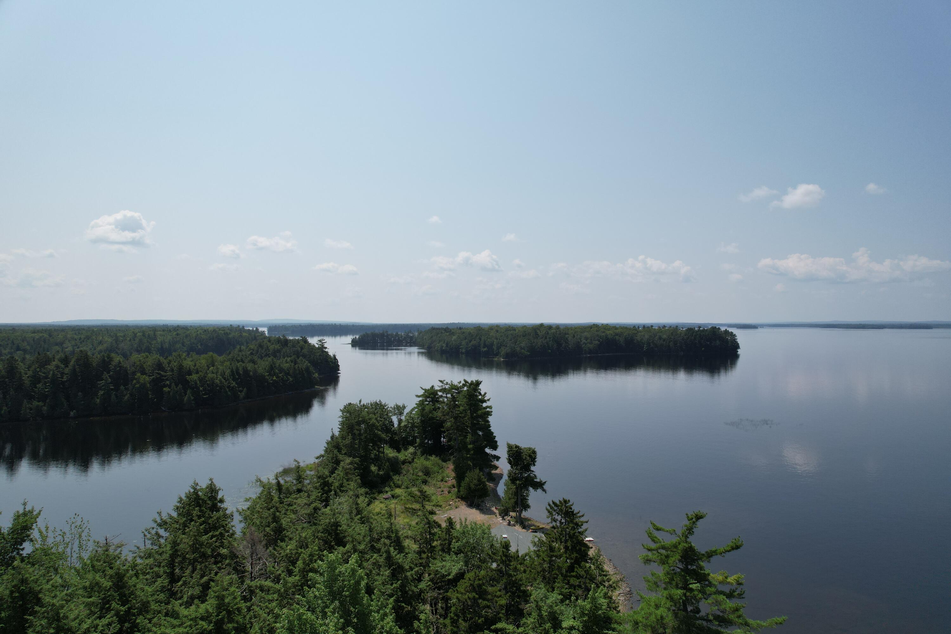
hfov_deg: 78.6
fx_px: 581
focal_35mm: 22
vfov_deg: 57.2
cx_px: 476
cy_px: 317
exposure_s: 1/4000
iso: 100
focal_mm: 8.38
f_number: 2.8
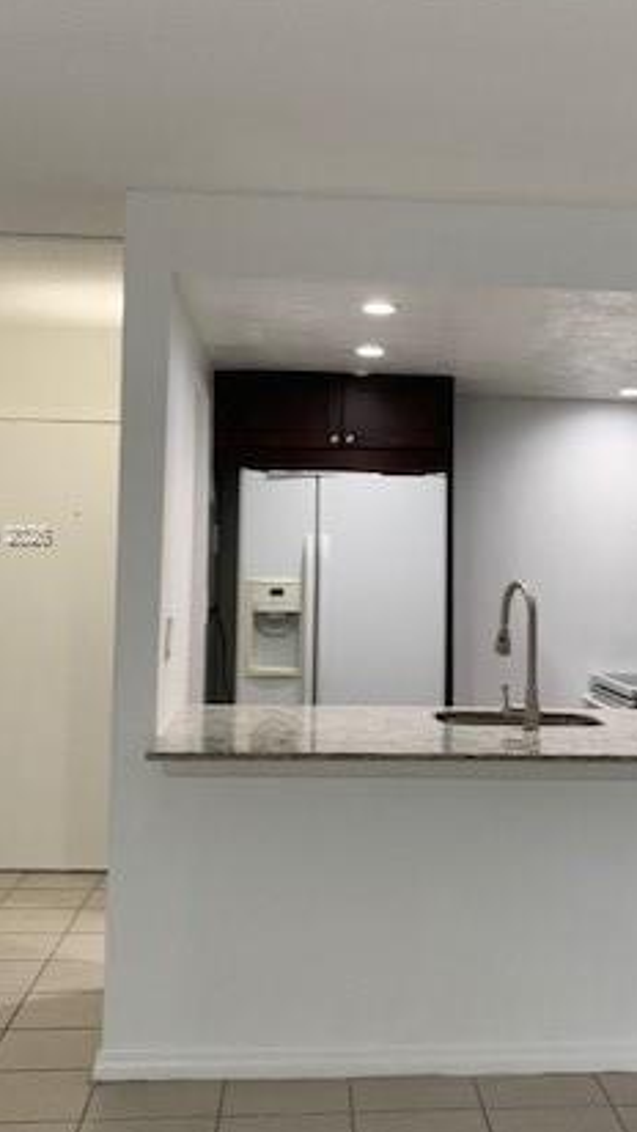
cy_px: 536
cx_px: 434
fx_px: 1320
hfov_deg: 26.9
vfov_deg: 46.4
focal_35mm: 44
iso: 80
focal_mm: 4.25
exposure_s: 1/60
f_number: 1.8
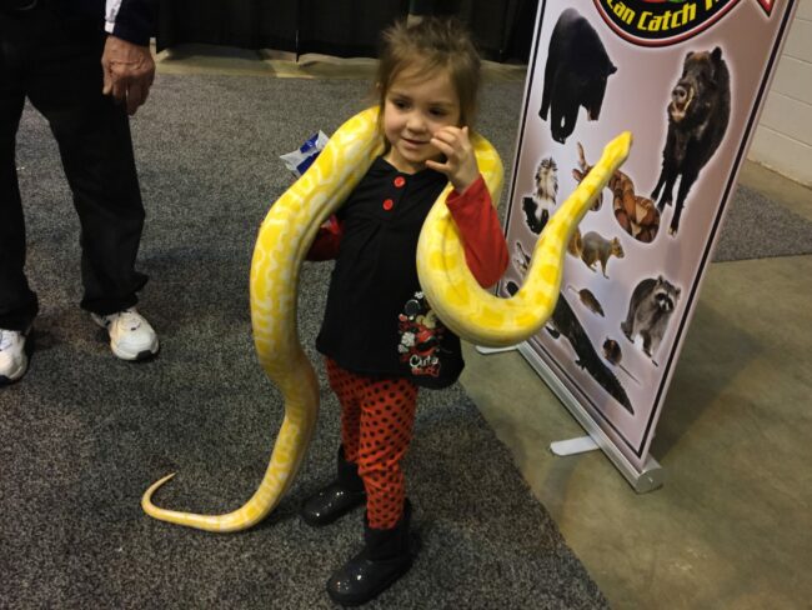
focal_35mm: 29
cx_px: 406
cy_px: 305
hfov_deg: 61.6
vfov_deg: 48.3
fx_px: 681
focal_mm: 4.15
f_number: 2.2
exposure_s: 1/30
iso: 125
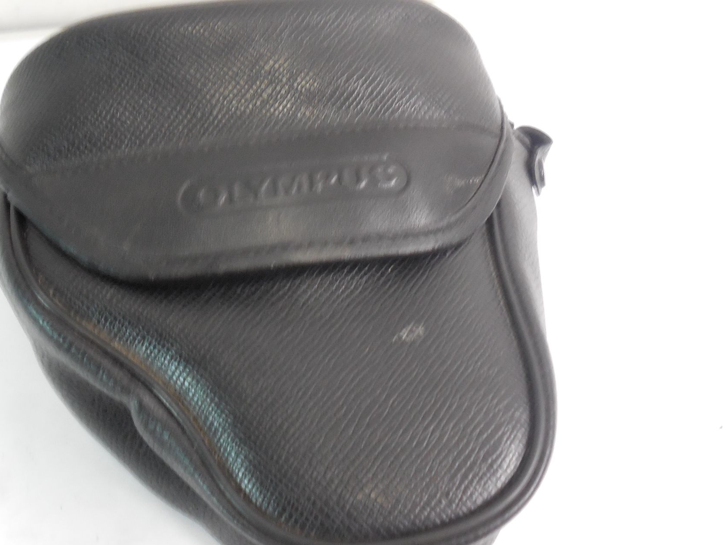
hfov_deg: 52.4
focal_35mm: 35
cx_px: 300
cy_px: 264
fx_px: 734
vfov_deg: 40.7
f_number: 3.5
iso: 400
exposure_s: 1/10
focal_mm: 4.6
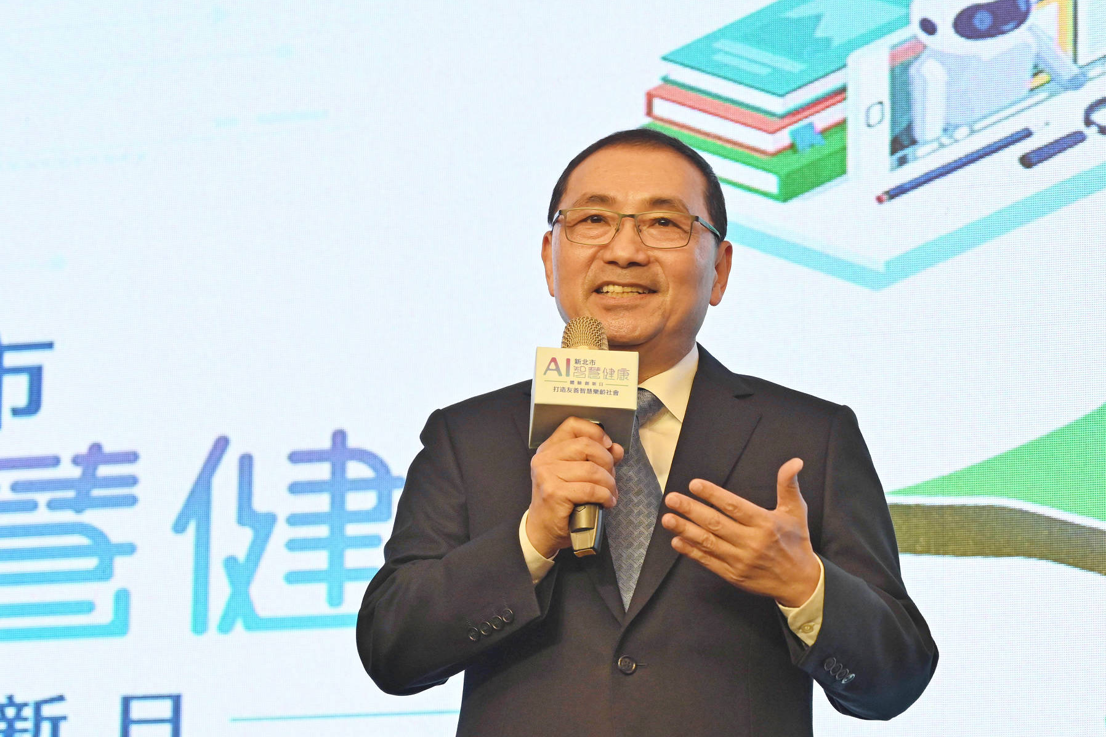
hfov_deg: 12.7
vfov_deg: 8.5
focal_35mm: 162
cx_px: 426
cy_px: 437
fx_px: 4977
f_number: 4.5
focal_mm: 97
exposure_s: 1/80
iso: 900
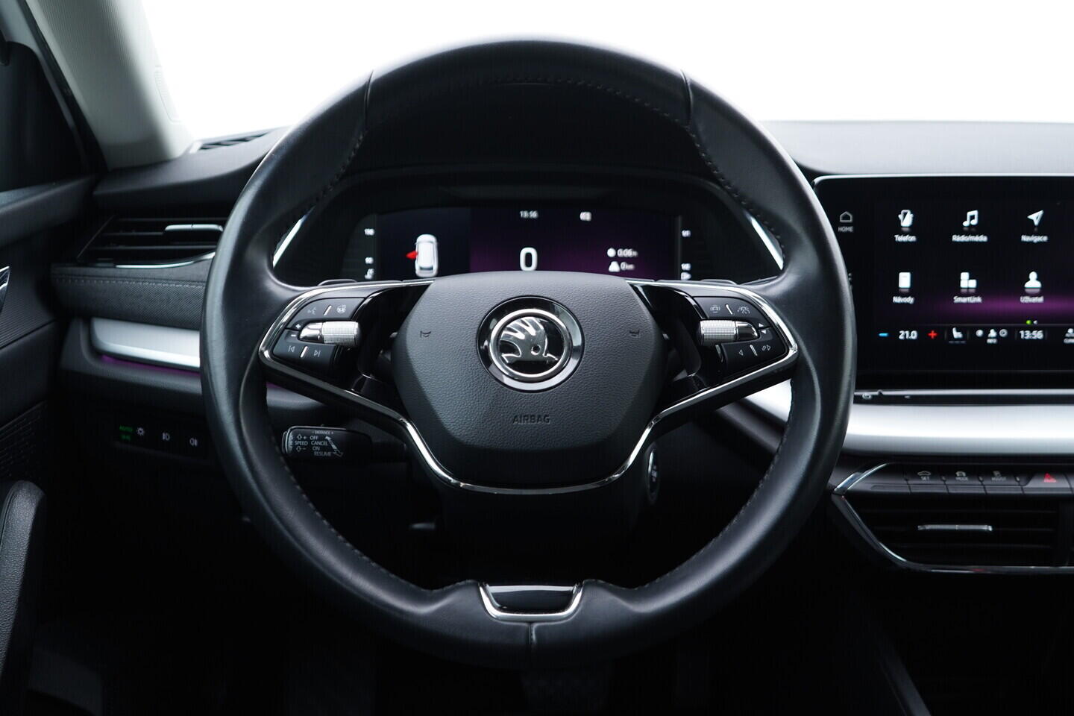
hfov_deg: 53.1
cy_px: 358
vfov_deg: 36.9
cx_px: 537
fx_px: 1074
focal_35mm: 36
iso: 250
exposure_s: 1/40
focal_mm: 24
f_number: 2.8
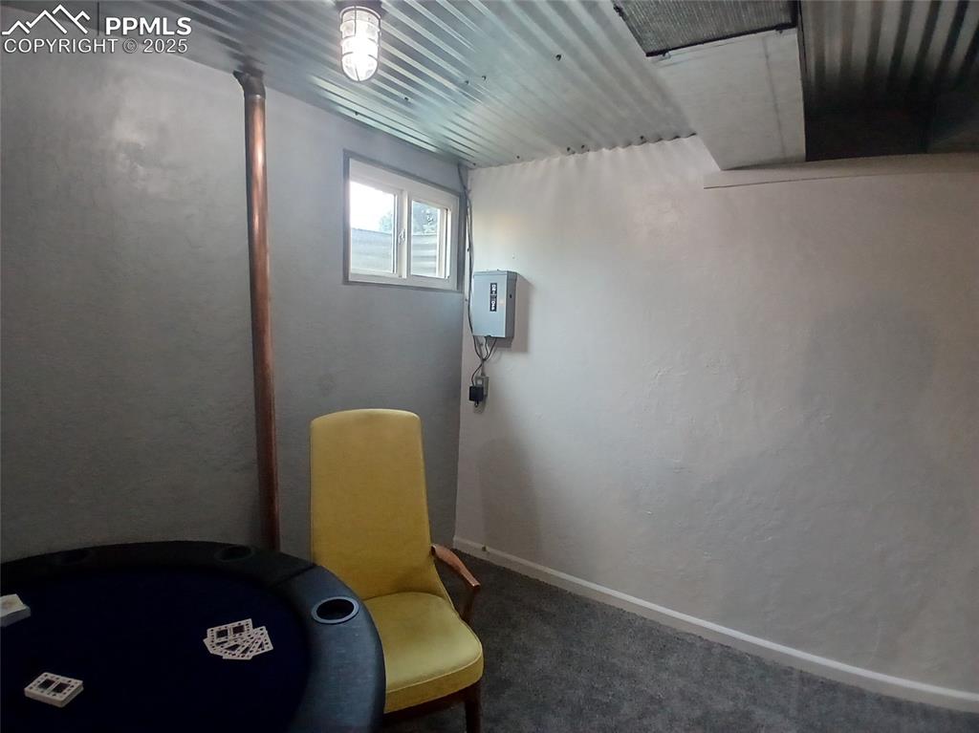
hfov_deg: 91.1
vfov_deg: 74.7
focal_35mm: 17
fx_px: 481
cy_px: 366
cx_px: 490
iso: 160
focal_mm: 1.4
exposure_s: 1/30
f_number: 2.2
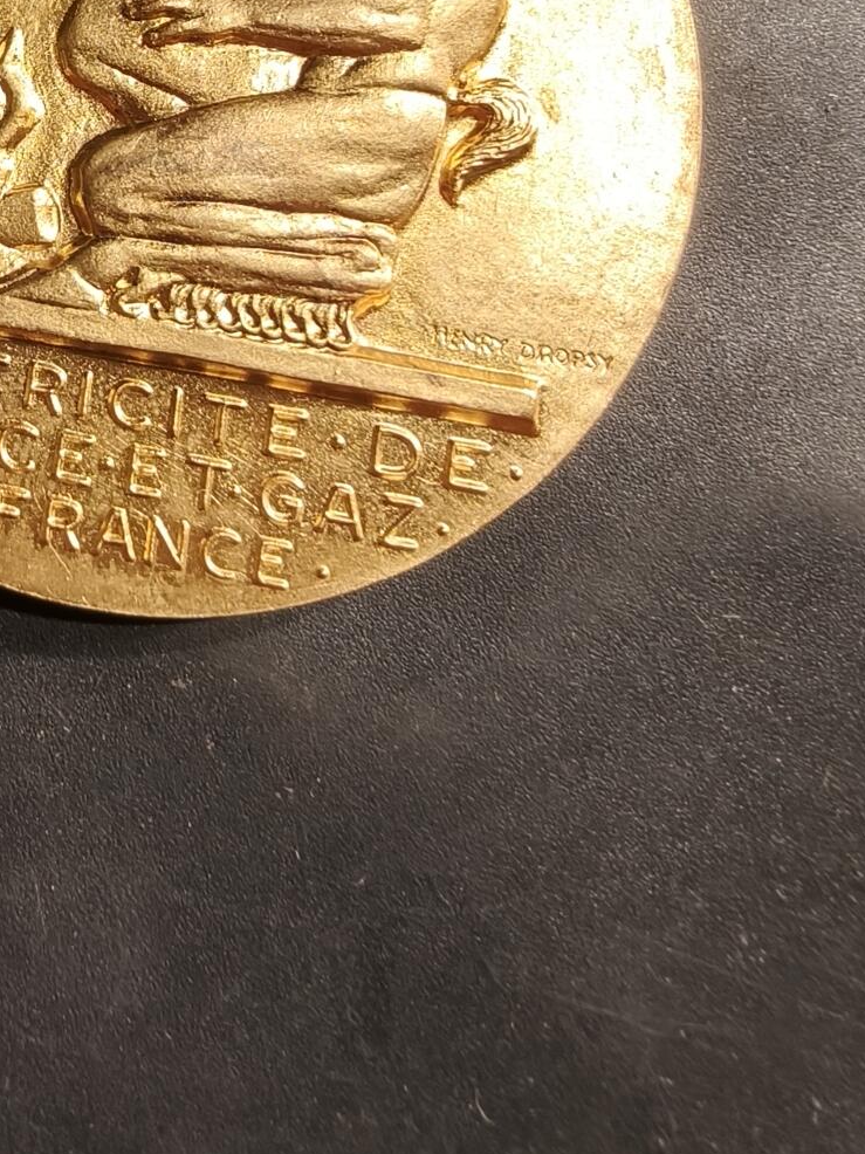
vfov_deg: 43.8
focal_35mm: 42
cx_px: 188
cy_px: 332
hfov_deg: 33.5
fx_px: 1400
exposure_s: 1/100
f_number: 2
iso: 160
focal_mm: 2.32
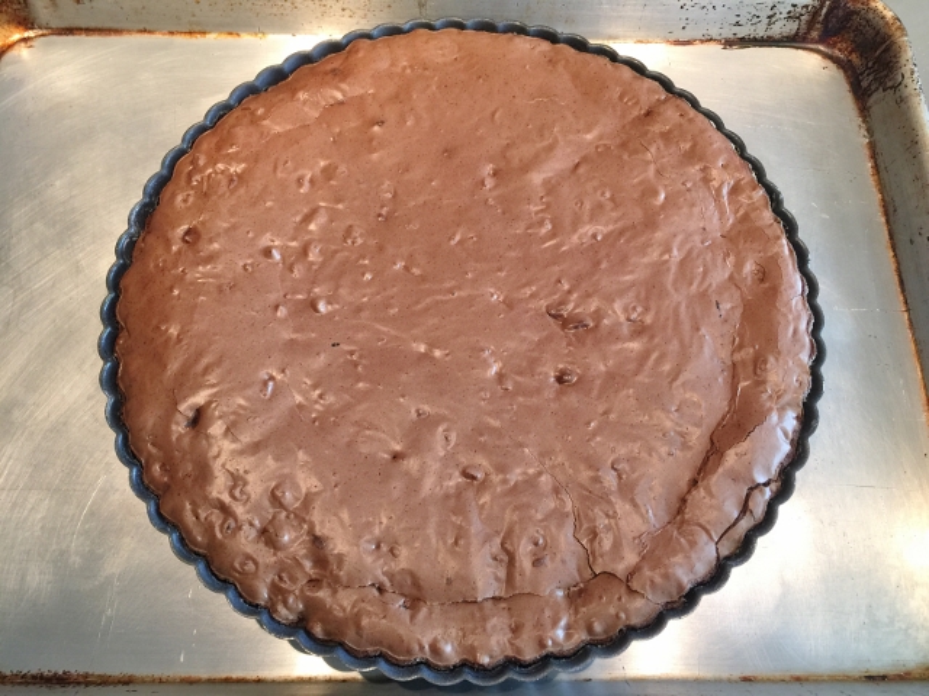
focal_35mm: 29
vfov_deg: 48.2
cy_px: 348
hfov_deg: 61.7
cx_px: 464
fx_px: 778
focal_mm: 4.15
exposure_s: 1/30
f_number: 2.2
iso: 32
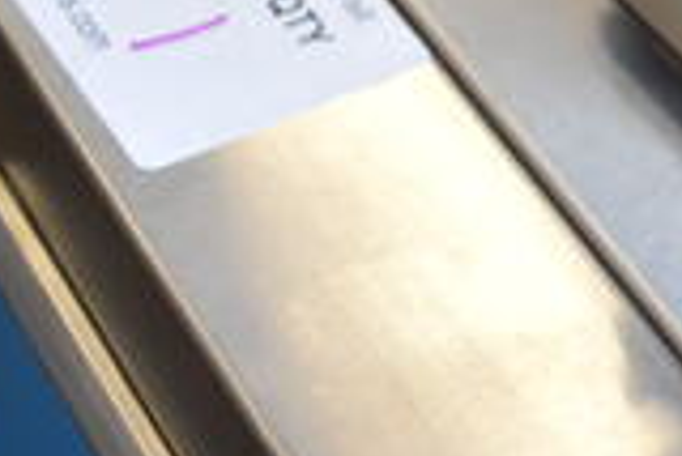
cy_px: -401
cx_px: 1168
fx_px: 2710
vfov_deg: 9.1
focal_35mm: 143
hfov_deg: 13.2
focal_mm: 25
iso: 900
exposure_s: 1/125
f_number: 4
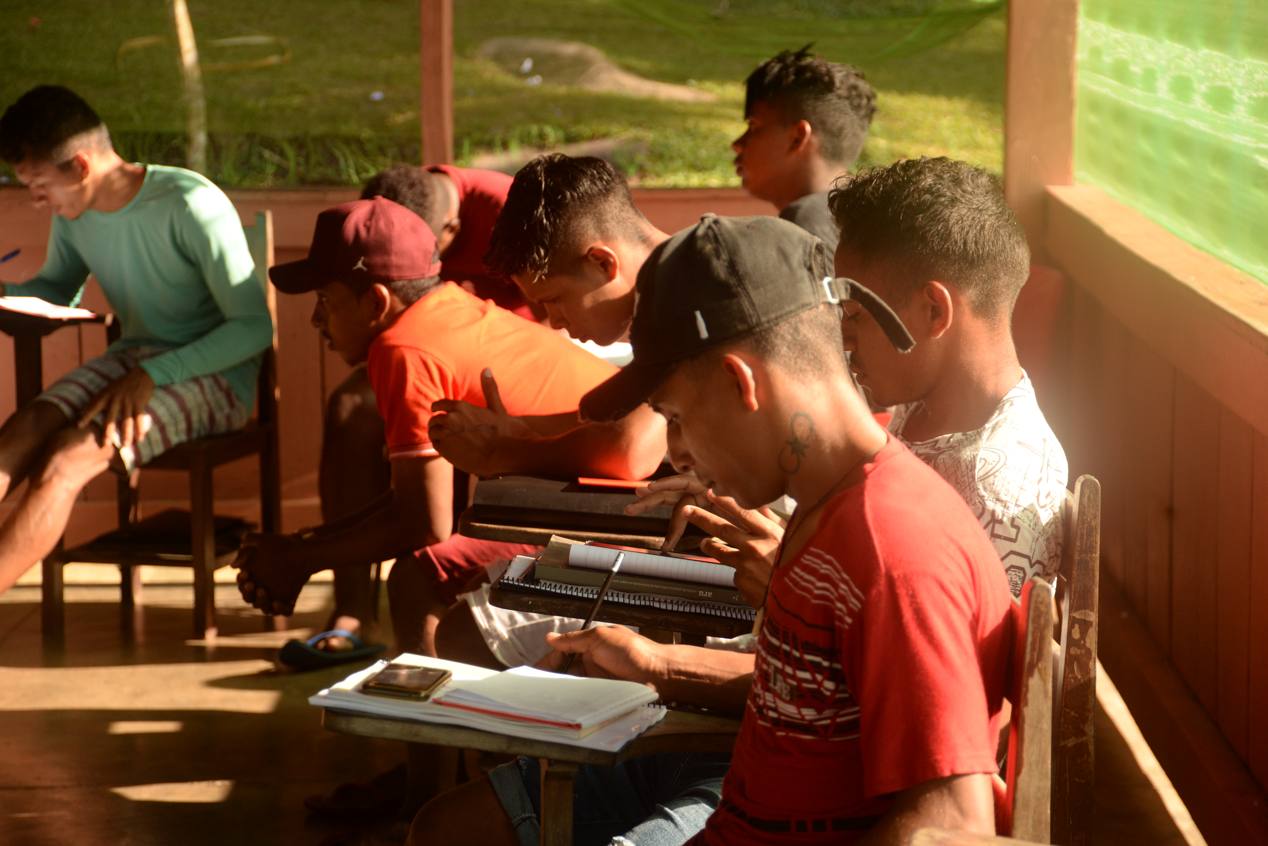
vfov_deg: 14.4
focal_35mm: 95
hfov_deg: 21.5
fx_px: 3347
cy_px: 423
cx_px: 634
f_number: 5.6
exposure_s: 1/640
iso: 800
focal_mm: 95
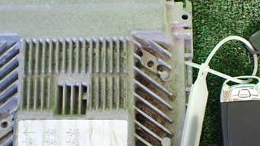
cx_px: 143
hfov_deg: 36.0
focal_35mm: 58
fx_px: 400
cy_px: 85
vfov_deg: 20.7
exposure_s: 1/125
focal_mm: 5.4
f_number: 2.3
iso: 400
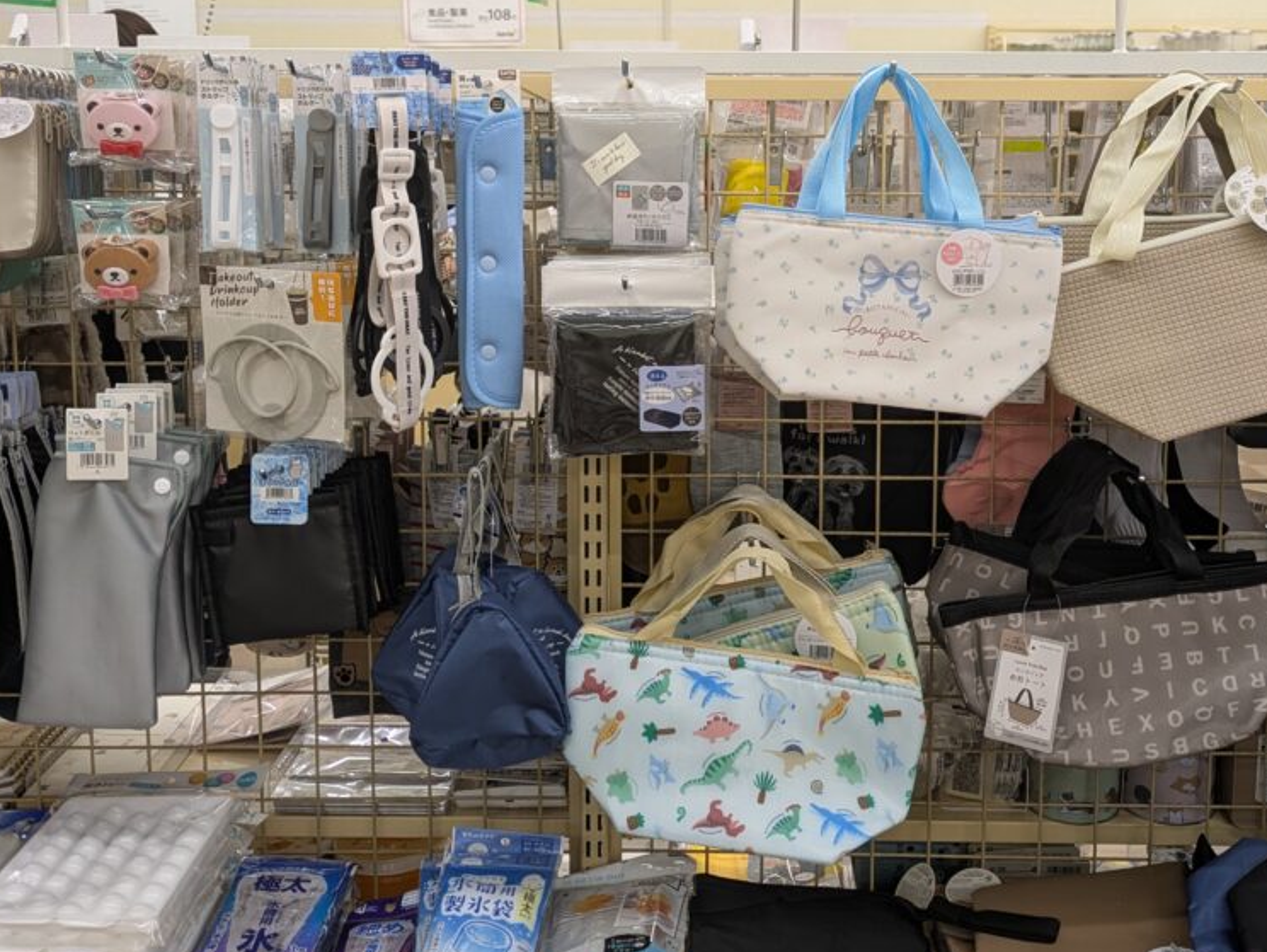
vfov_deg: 33.4
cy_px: 323
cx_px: 693
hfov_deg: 43.8
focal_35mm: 43
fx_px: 1575
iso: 53
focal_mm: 5.43
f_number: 1.89
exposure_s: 1/50
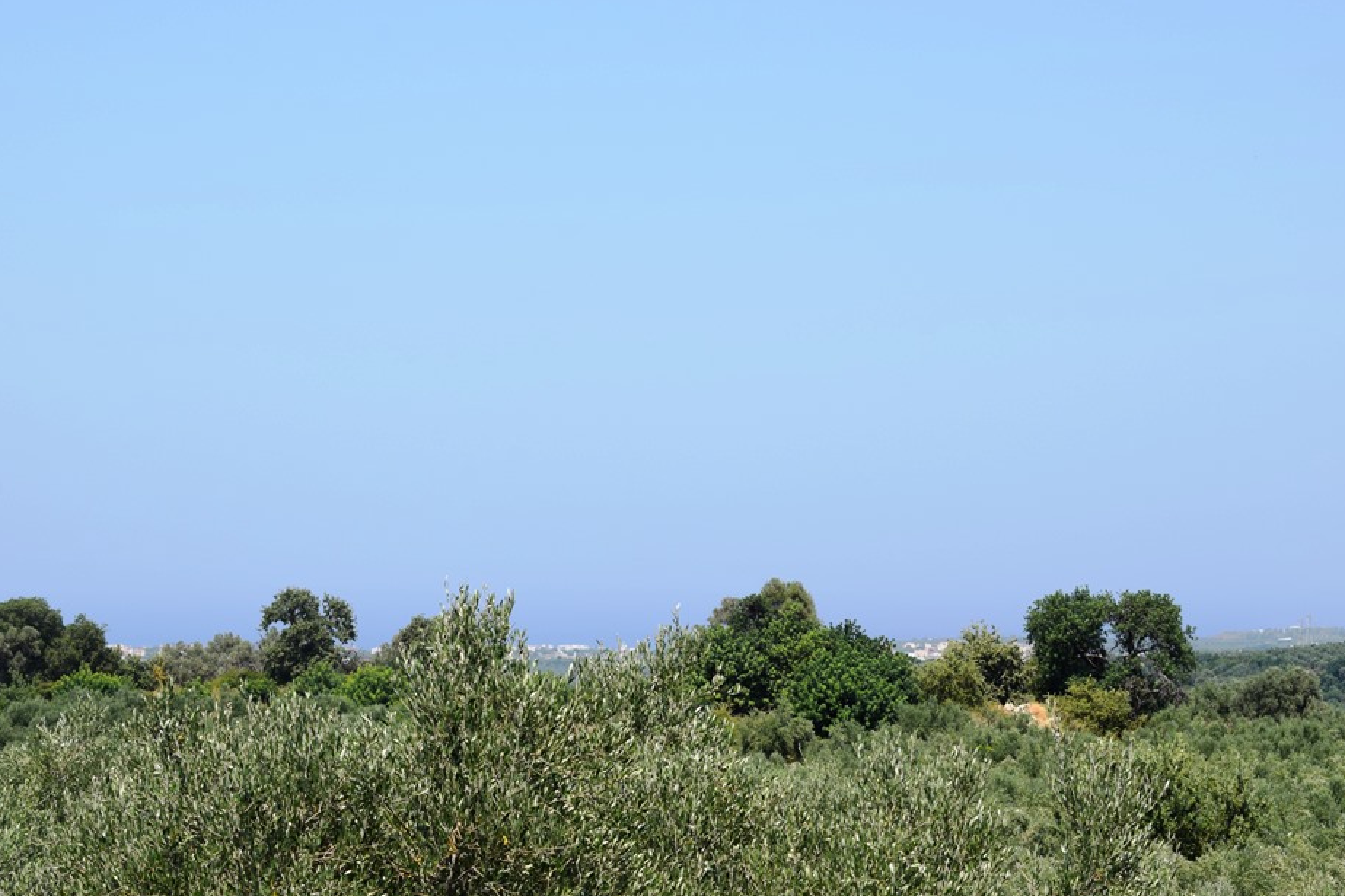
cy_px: 480
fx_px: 3420
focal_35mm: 92
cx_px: 644
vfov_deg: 14.9
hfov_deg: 22.2
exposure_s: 1/400
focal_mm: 55
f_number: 10
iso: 200
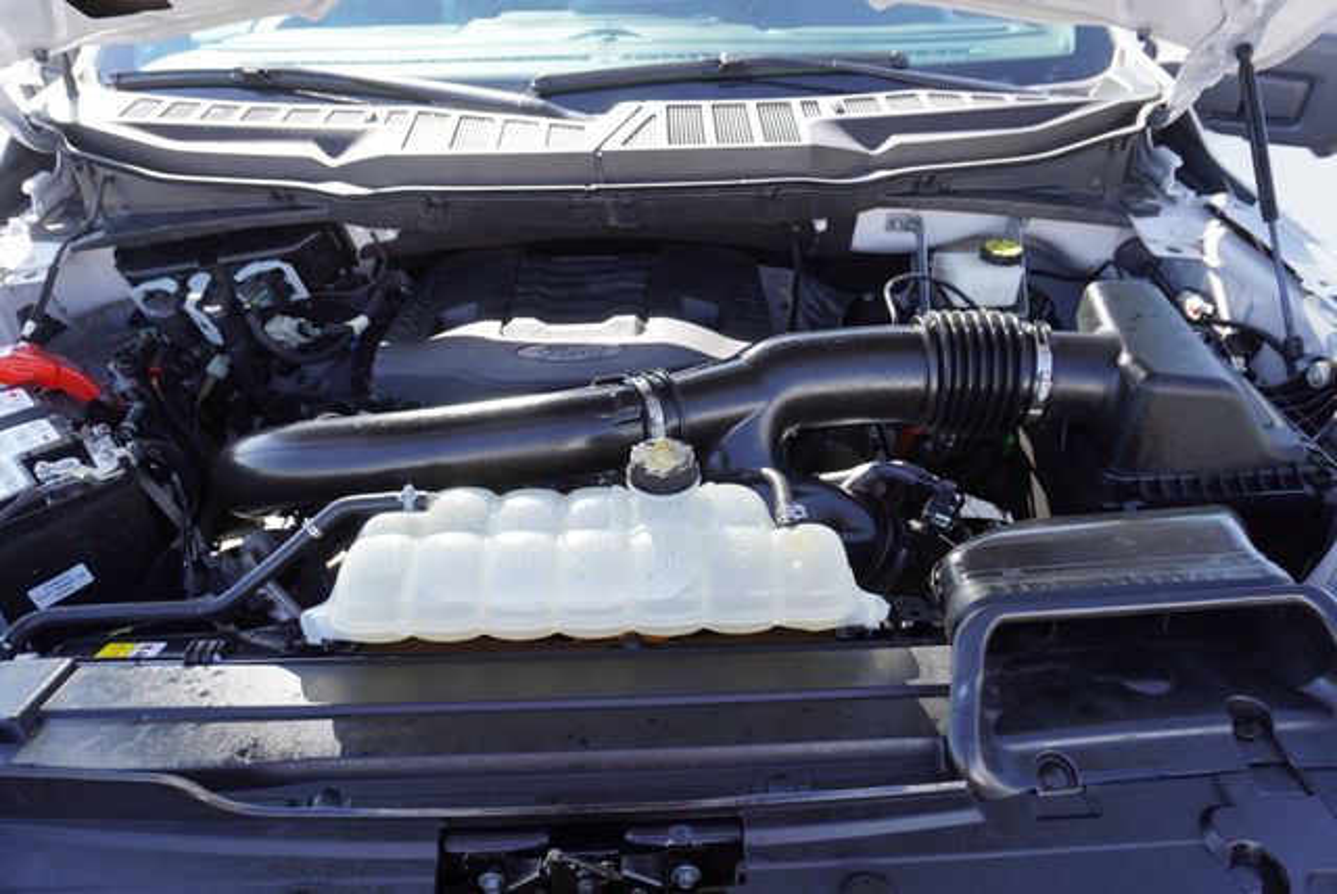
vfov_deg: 53.2
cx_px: 668
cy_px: 447
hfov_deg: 73.7
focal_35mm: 24
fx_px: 892
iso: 100
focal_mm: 16
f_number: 5
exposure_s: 1/100
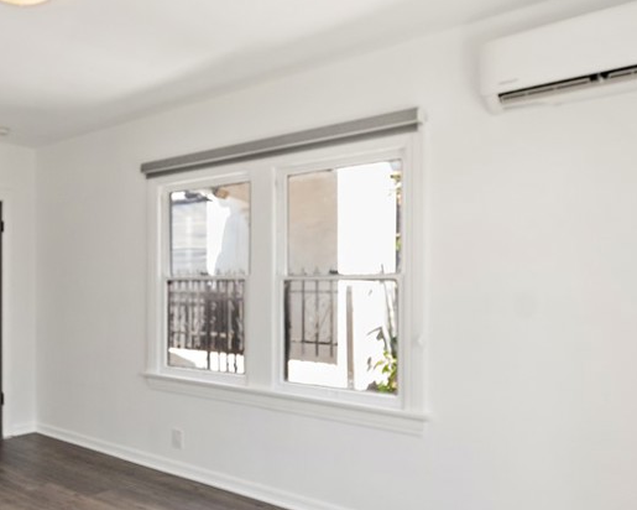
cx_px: 116
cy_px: 289
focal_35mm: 28
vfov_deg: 51.4
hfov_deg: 57.0
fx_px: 528
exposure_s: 1/100
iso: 320
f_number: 5.6
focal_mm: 10
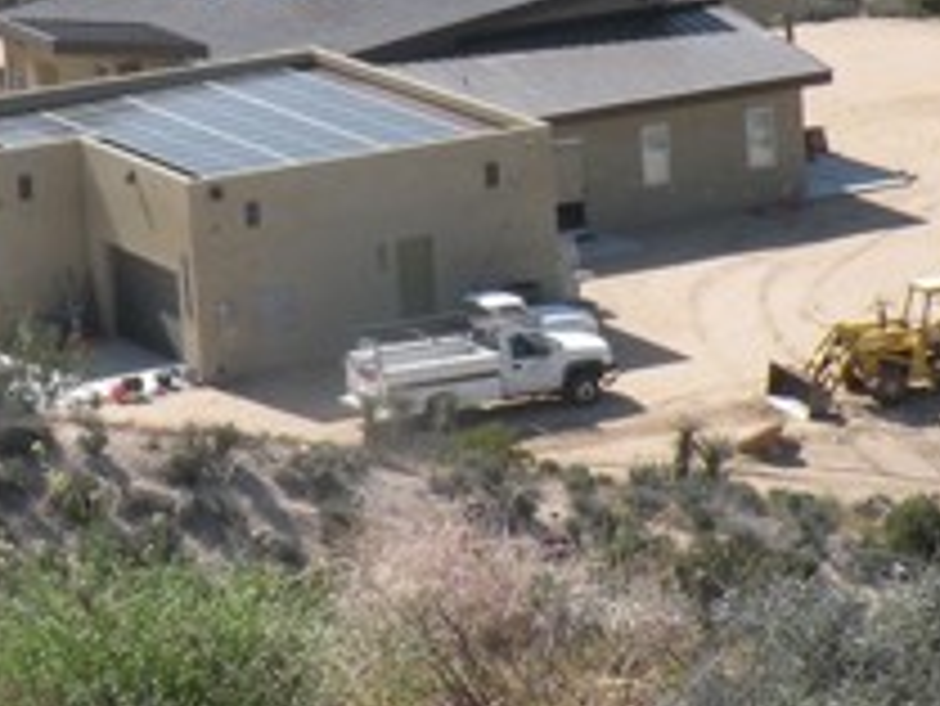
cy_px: -58
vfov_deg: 7.2
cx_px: 310
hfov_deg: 9.6
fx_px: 5570
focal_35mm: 205
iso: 64
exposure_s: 1/204
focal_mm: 11.9
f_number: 6.3
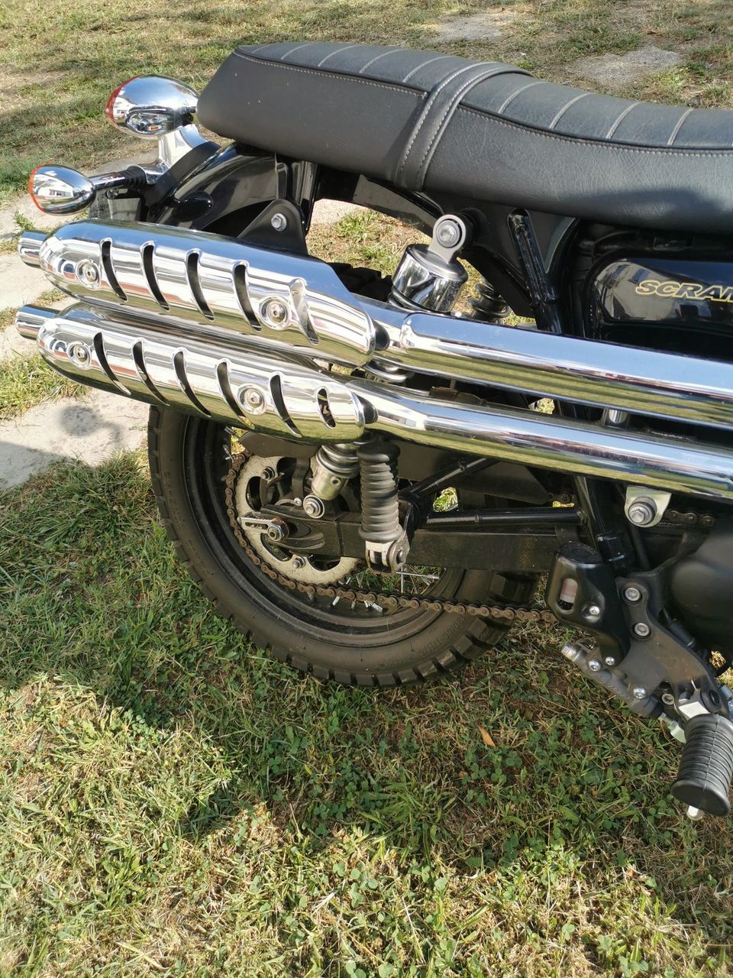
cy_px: 489
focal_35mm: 27
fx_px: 762
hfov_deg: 51.4
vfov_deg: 65.3
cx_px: 366
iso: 50
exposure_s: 1/1242
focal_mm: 5.58
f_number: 1.8
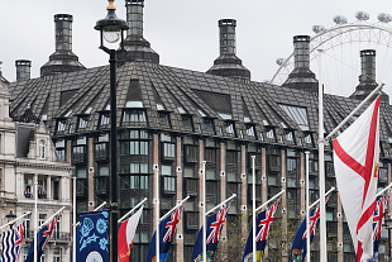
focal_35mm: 134
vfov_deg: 10.2
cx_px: 242
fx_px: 1460
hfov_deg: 15.3
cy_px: 194
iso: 800
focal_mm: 70
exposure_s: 1/640
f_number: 8
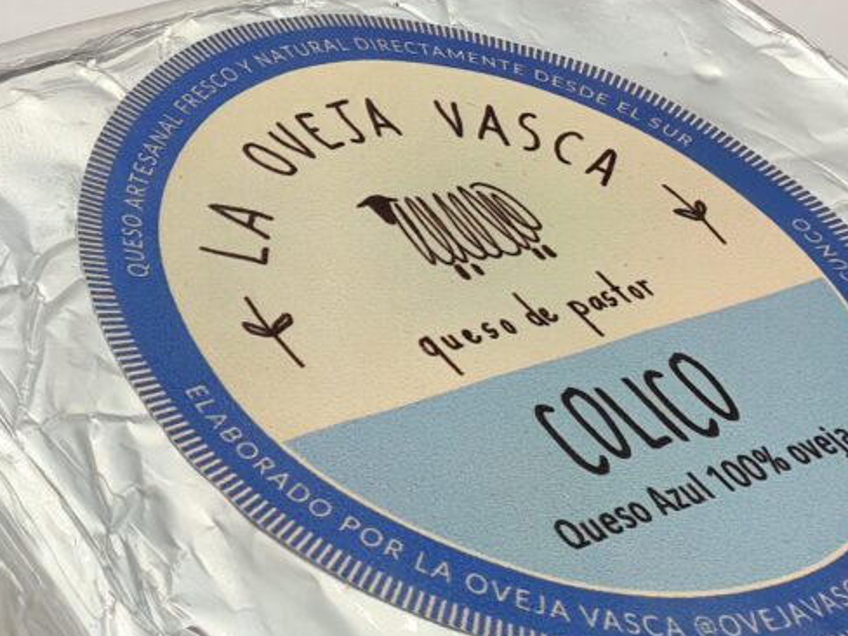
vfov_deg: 22.6
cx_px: 391
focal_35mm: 65
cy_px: 341
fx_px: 1592
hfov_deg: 29.8
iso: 50
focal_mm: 1.76
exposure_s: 1/260
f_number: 2.2
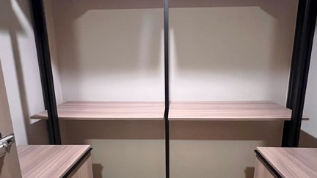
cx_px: 166
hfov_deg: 83.8
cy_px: 102
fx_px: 177
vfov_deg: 53.4
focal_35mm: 21
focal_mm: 1.57
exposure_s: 1/60
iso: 640
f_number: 1.8
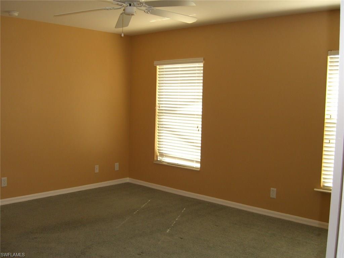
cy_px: 129
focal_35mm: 38
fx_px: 378
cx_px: 172
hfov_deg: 49.0
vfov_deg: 37.7
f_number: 2.8
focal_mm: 7.9
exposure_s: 1/60
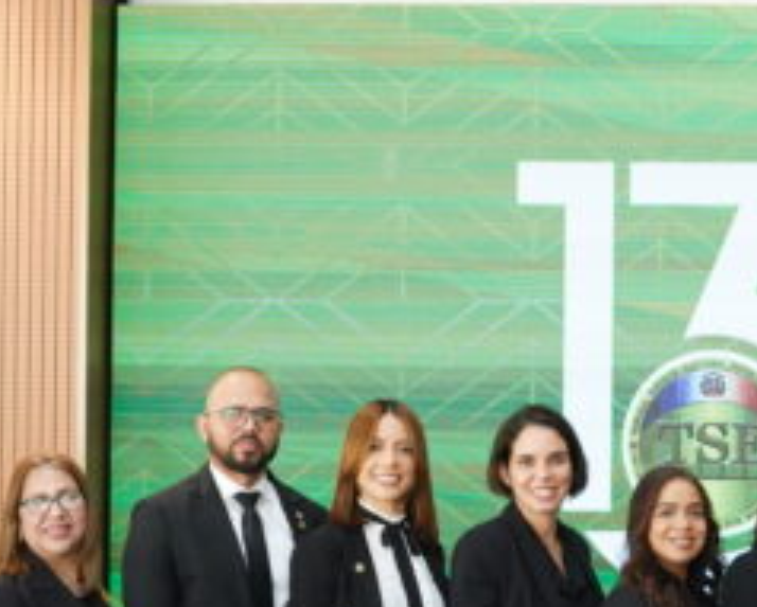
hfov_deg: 9.9
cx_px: 859
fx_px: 4329
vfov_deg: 8.0
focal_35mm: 193
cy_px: 605
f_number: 3.2
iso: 5000
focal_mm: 70
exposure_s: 1/640
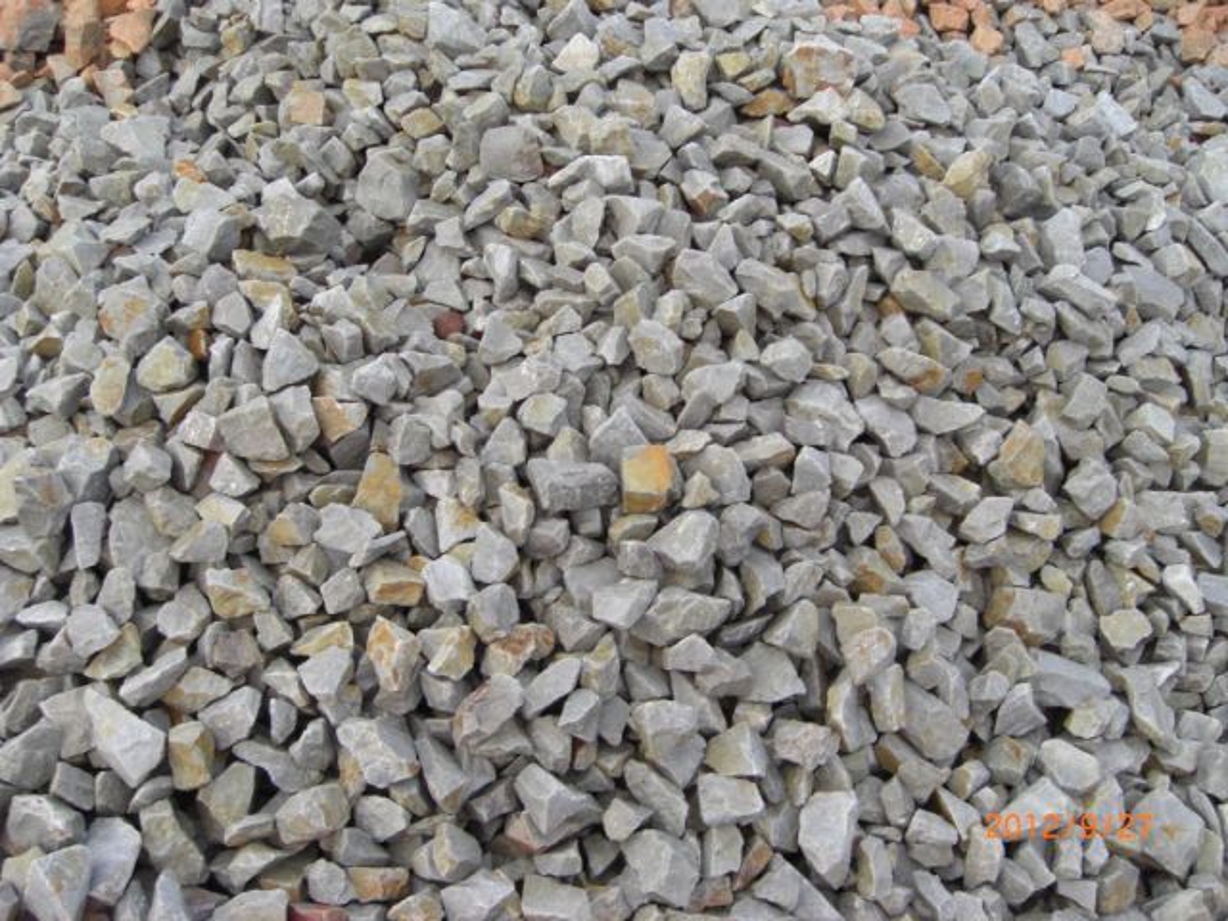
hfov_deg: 49.0
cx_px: 614
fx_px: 1348
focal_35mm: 38
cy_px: 460
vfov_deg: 37.7
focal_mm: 7.9
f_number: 2.8
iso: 100
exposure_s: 1/80
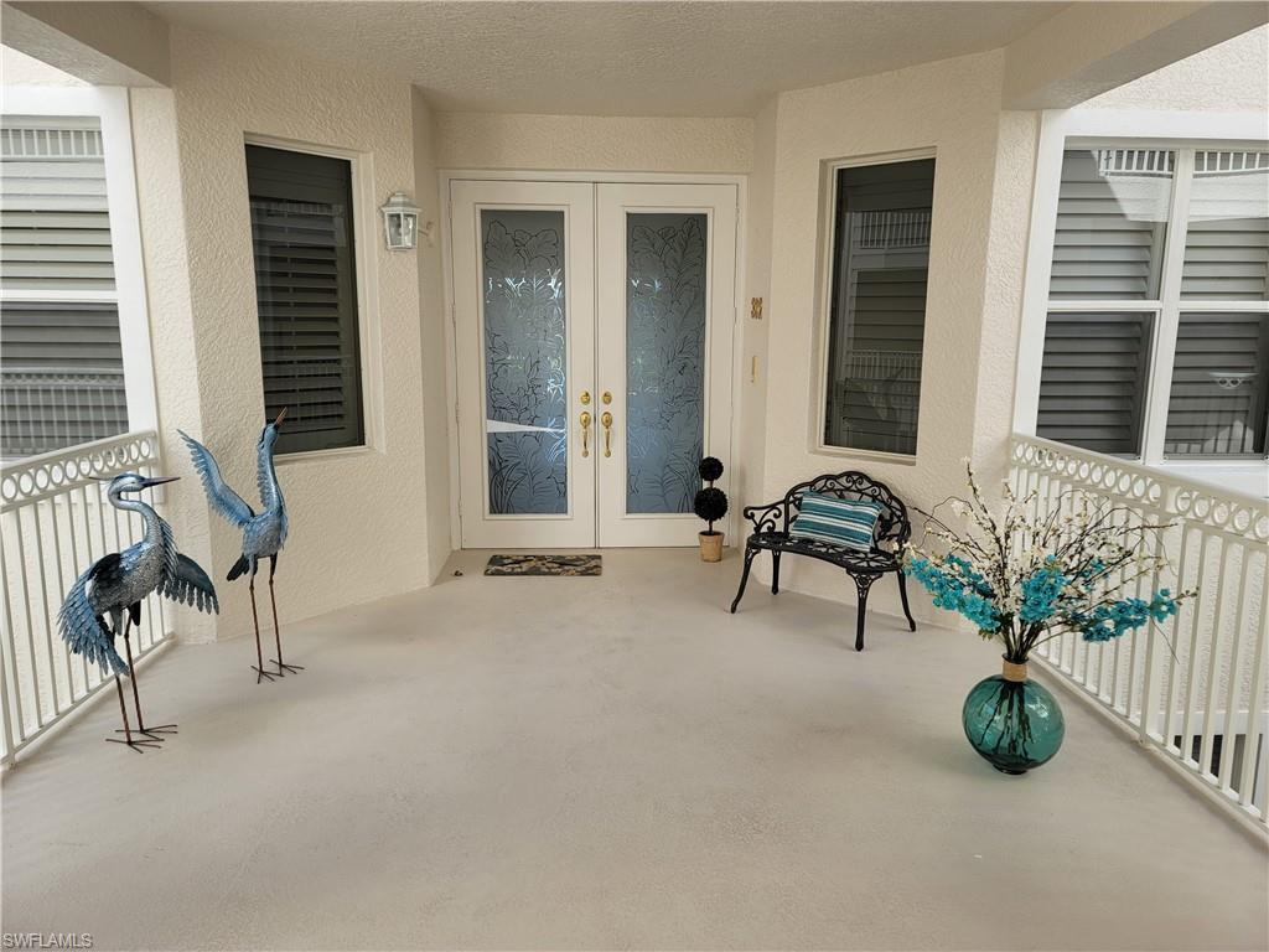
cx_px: 634
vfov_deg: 54.9
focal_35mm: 25
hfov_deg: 69.4
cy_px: 476
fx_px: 916
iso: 20
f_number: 1.8
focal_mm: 7
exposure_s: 1/163
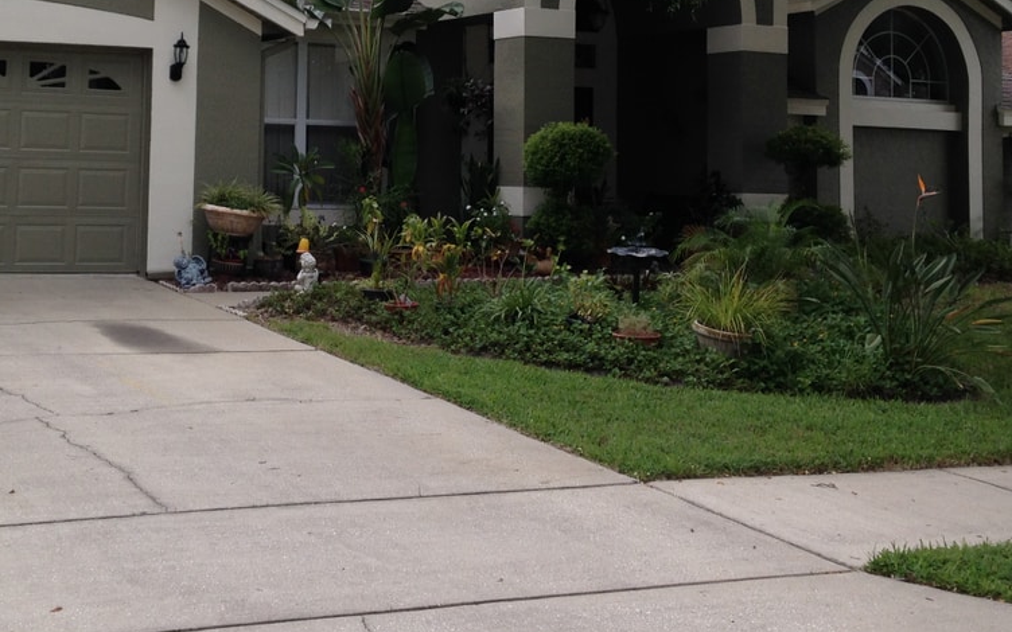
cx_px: 305
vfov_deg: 20.4
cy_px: 28
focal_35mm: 62
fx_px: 1710
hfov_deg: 32.6
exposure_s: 1/282
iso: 50
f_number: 2.4
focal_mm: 4.12
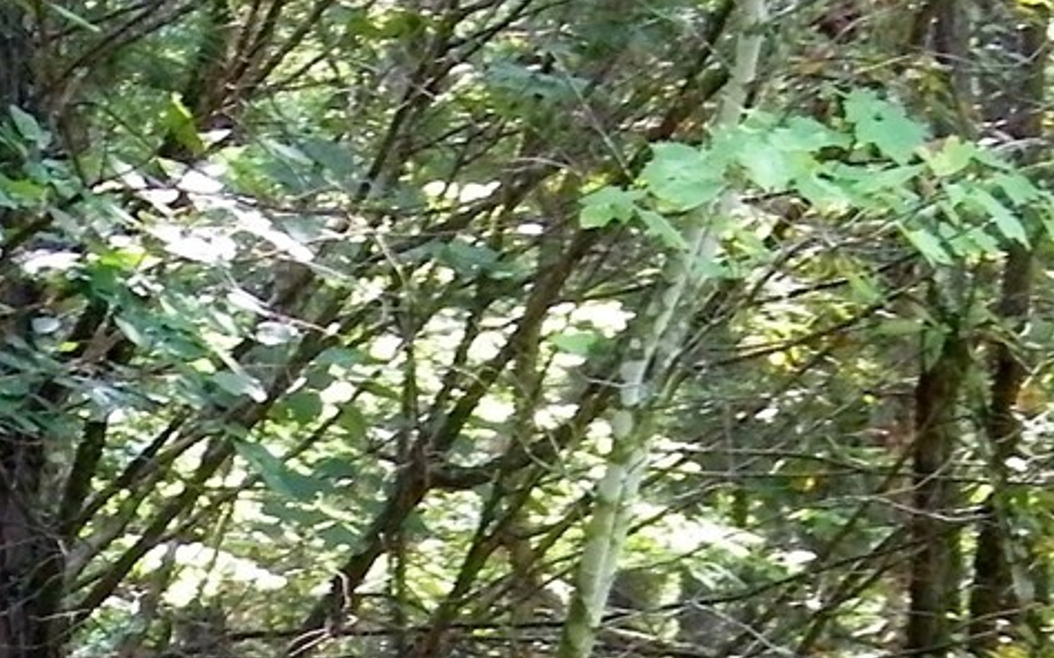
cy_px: 1196
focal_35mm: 219
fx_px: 6289
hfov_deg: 9.6
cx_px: 220
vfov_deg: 5.9
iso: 100
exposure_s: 1/40
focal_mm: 9.1
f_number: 4
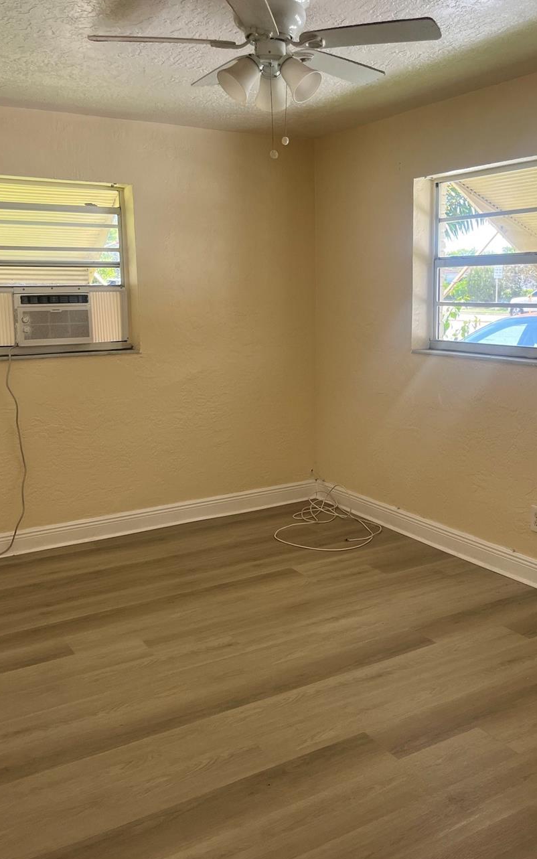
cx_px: 325
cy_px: 396
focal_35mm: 33
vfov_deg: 58.1
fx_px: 773
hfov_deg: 38.2
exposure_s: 1/166
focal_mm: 5.1
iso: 64
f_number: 1.6
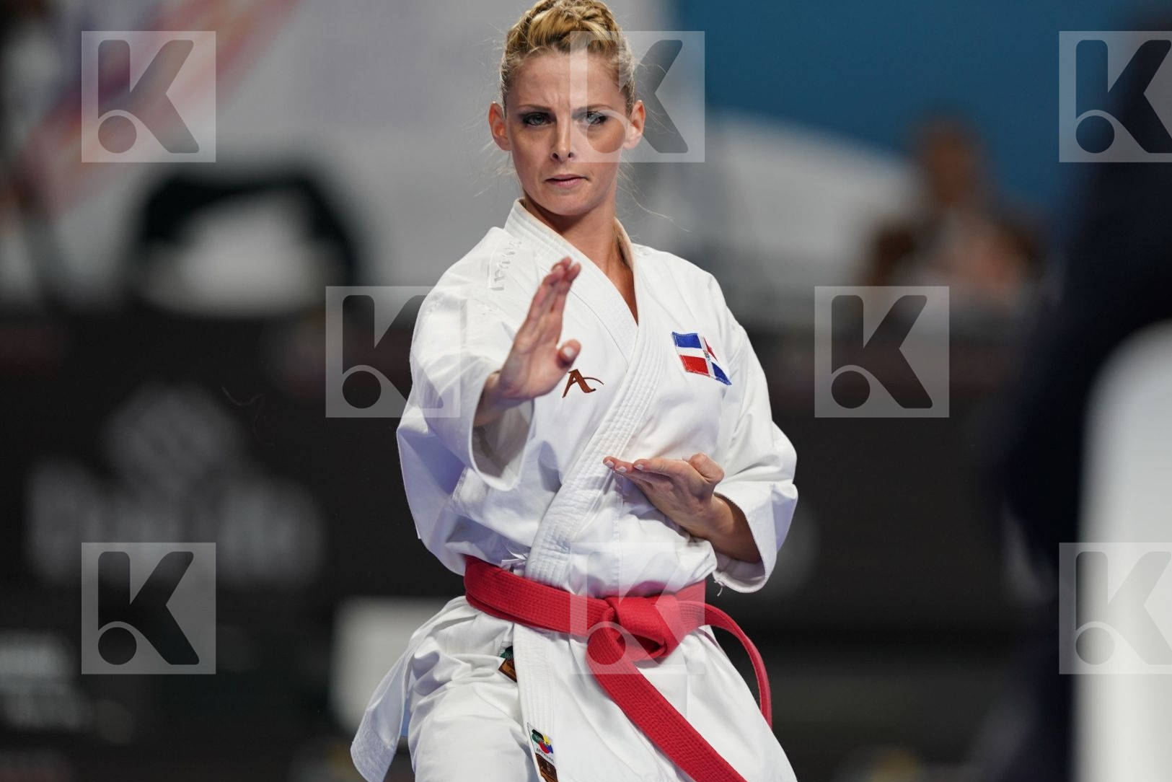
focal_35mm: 443
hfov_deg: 4.7
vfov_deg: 3.1
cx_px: 638
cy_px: 352
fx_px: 14424
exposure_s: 1/500
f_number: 2.8
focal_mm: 400
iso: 800
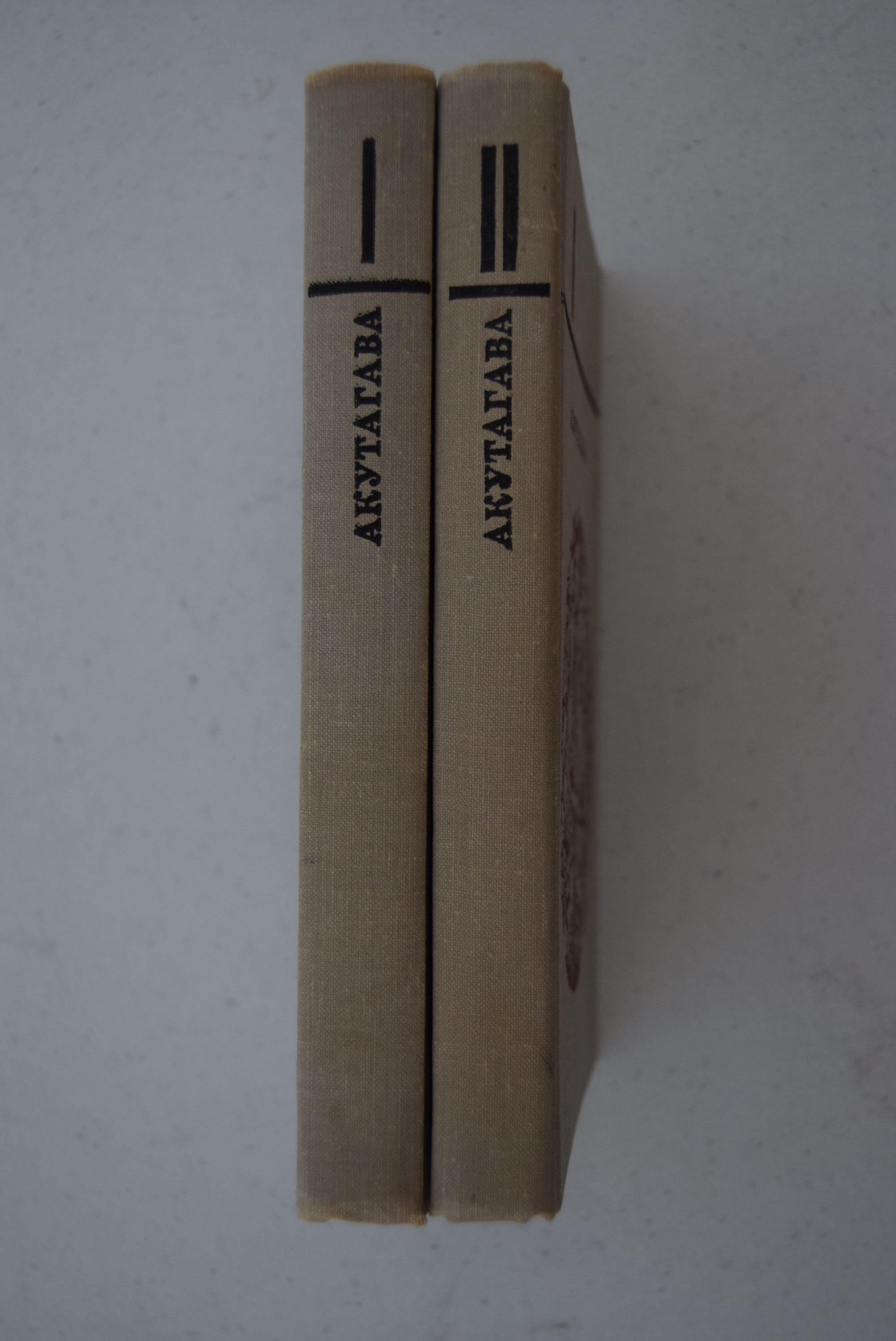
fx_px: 1677
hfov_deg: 29.9
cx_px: 448
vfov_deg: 43.6
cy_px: 670
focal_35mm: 45
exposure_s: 1/640
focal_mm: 30
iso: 800
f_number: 4.2
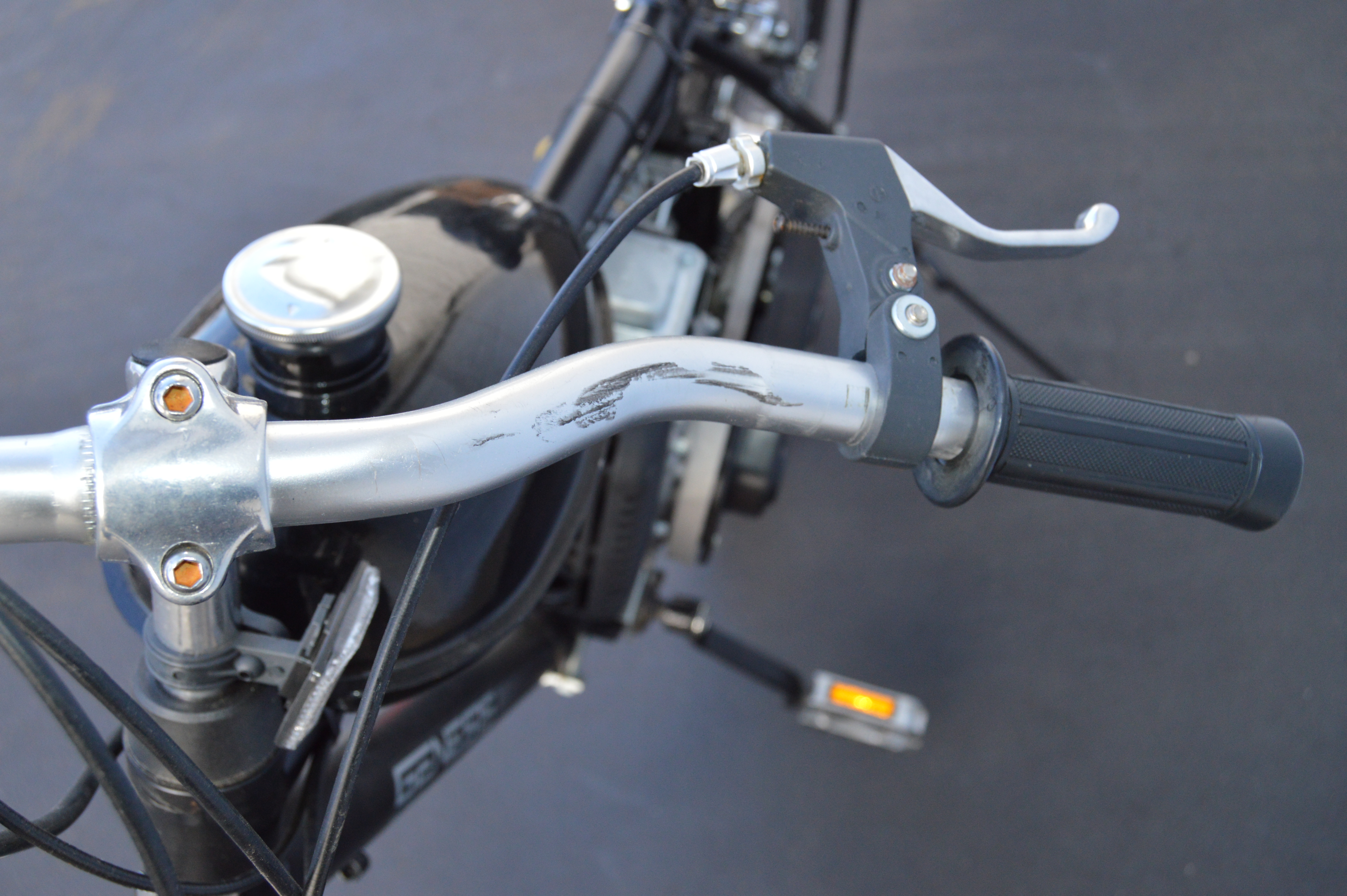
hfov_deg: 43.6
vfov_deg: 29.8
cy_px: 448
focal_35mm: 45
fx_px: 1682
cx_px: 674
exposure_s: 1/200
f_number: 6.3
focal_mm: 30
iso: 800
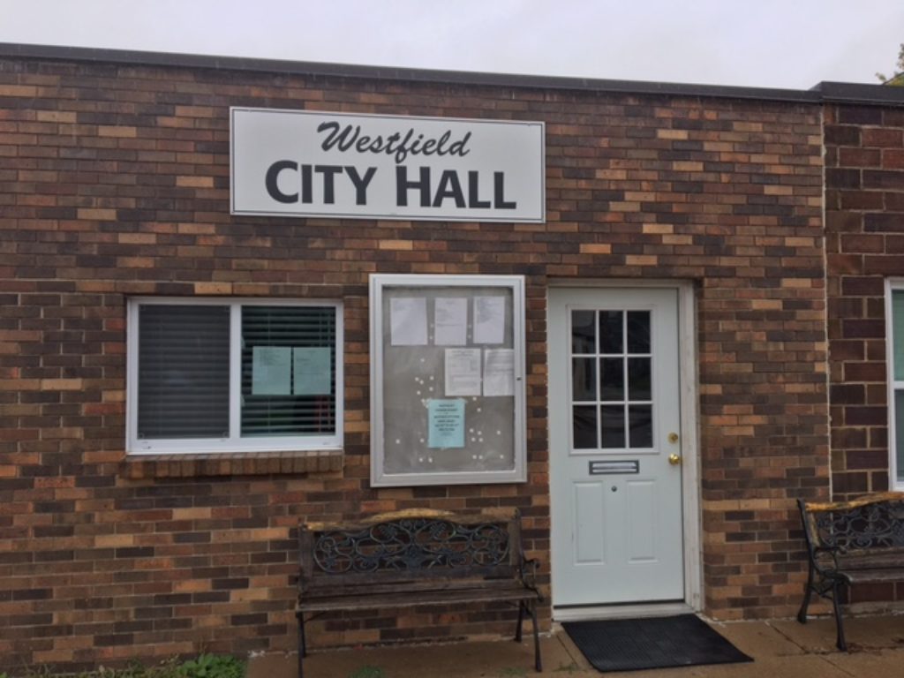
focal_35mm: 29
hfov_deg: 61.7
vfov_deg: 48.2
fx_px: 757
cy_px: 339
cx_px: 452
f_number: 2.2
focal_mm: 4.15
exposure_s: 1/591
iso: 25
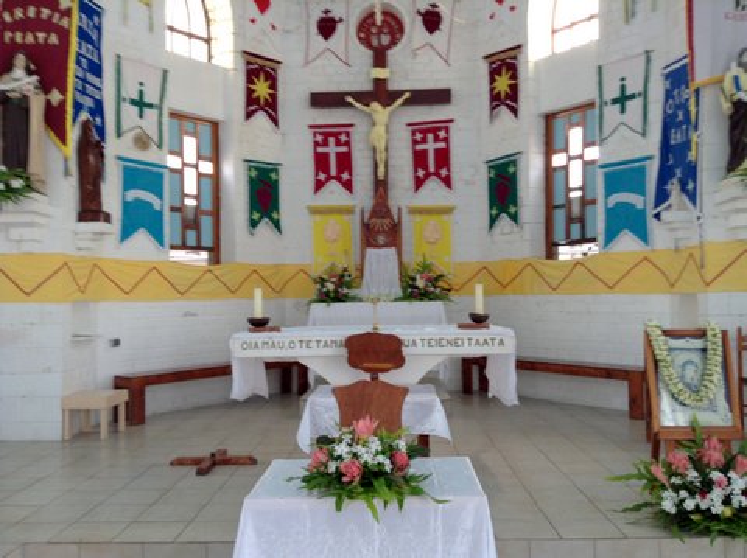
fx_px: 711
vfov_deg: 42.9
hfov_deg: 55.4
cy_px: 279
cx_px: 374
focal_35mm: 33
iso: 32
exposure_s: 1/40
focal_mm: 3.3
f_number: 2.4
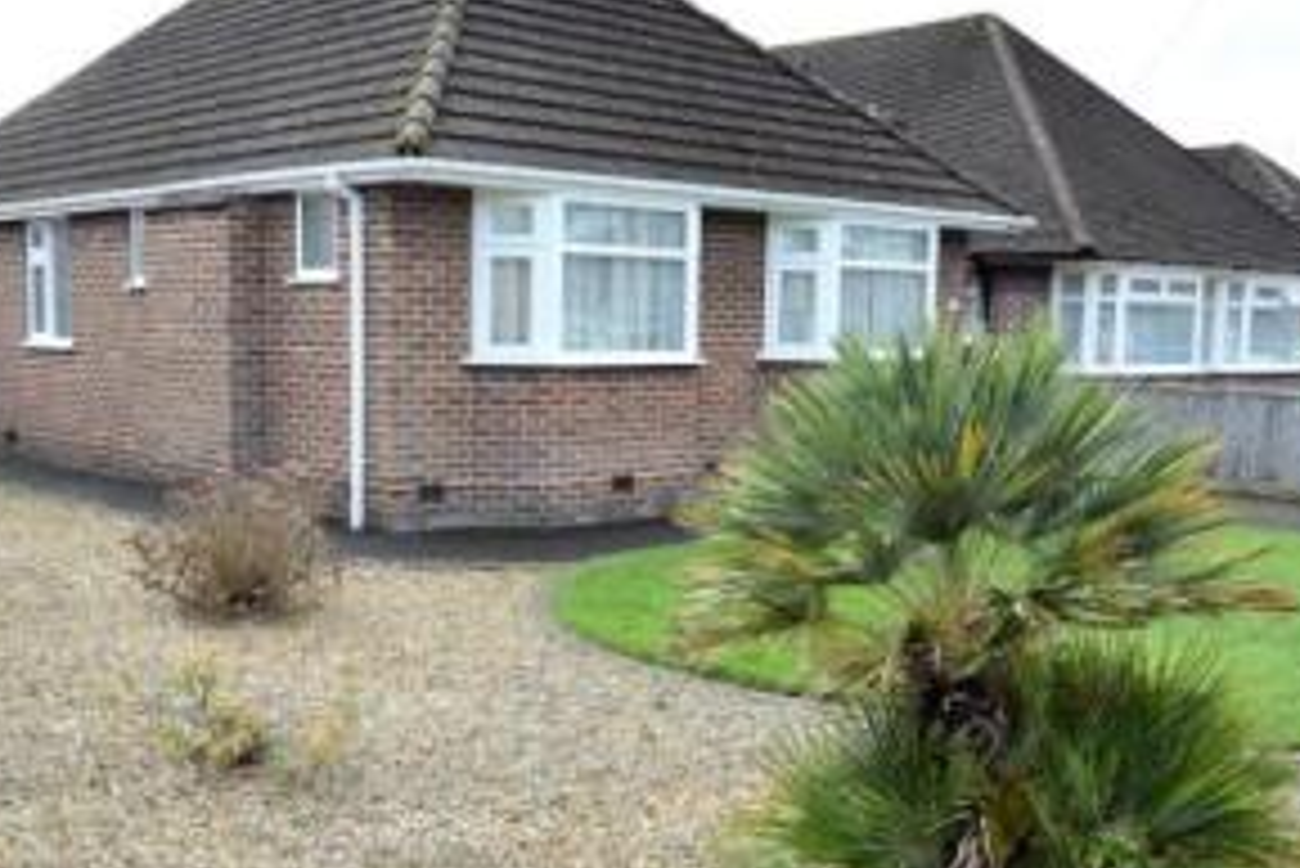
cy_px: 524
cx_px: 538
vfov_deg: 30.4
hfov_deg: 44.2
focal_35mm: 44
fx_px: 1594
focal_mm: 13
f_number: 8
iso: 400
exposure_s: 1/200
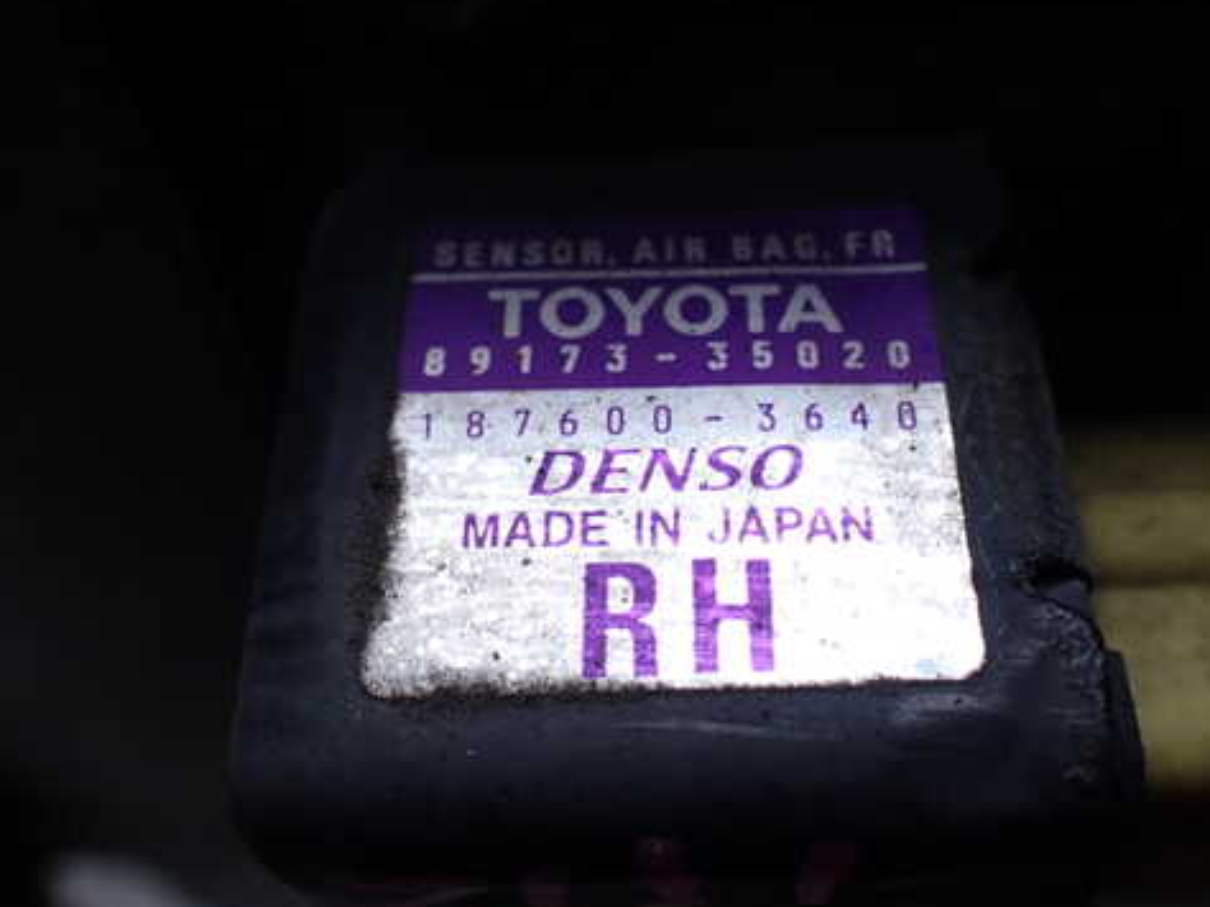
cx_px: 661
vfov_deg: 37.7
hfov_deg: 48.9
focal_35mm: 38
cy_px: 416
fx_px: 1328
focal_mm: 5.4
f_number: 3.2
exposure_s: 1/200
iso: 100
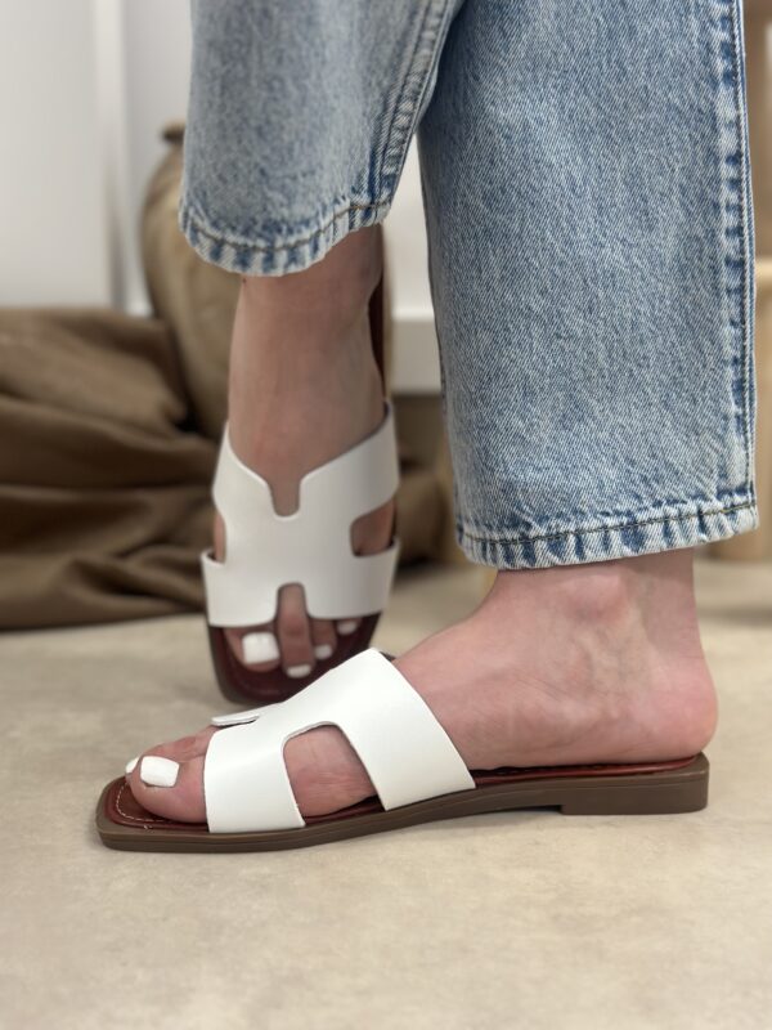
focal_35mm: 48
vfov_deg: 39.7
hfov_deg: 30.3
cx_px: 386
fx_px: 1427
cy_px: 515
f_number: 1.78
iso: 200
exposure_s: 1/100
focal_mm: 6.86
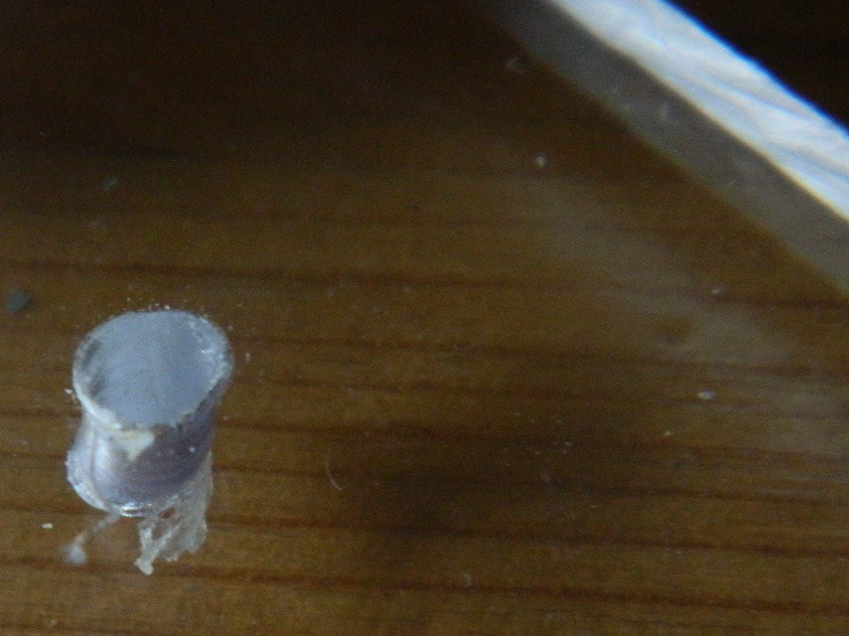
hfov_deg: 11.2
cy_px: 424
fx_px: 4316
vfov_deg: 8.4
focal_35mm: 176
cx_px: 160
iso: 400
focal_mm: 18.6
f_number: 4.5
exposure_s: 1/60
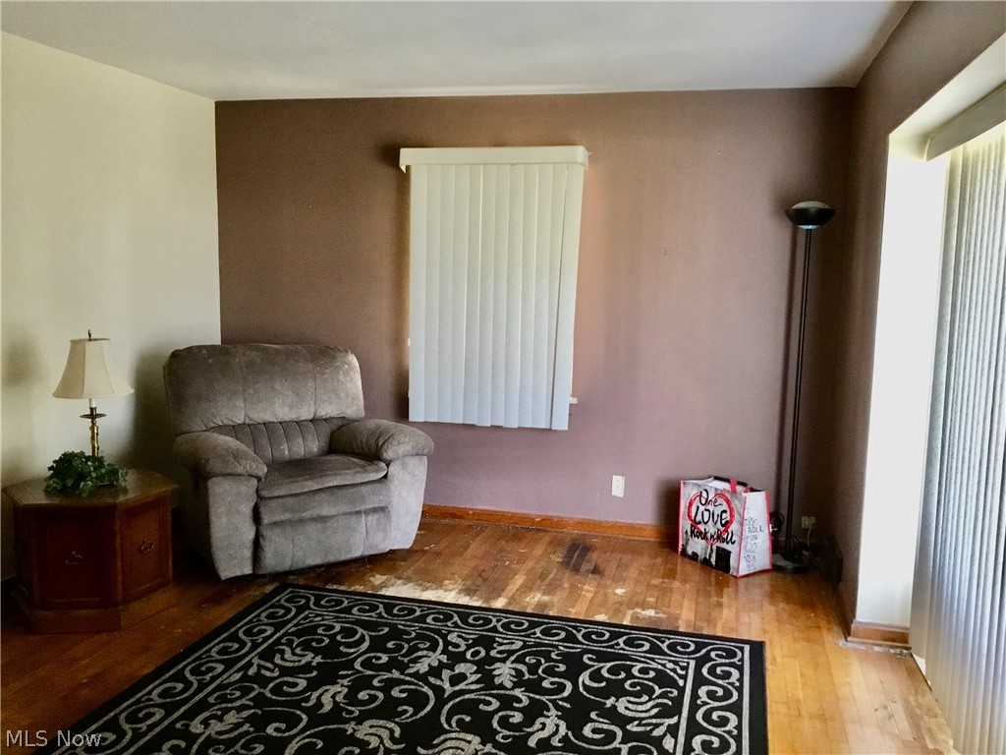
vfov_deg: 45.4
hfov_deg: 58.4
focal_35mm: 31
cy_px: 378
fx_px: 901
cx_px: 503
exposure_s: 1/30
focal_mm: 3.3
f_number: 2.4
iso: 125
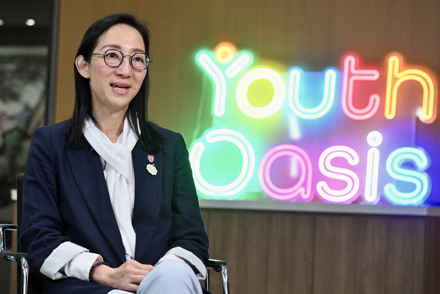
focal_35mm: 125
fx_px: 1528
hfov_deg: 16.4
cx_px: 220
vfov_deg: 11.0
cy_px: 147
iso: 3200
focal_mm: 125
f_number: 5.6
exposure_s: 1/250
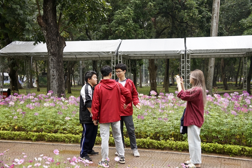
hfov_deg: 44.5
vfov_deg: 30.5
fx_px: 308
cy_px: 84
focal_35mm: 44
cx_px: 126
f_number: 4.5
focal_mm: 29.8
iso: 320
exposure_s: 1/100
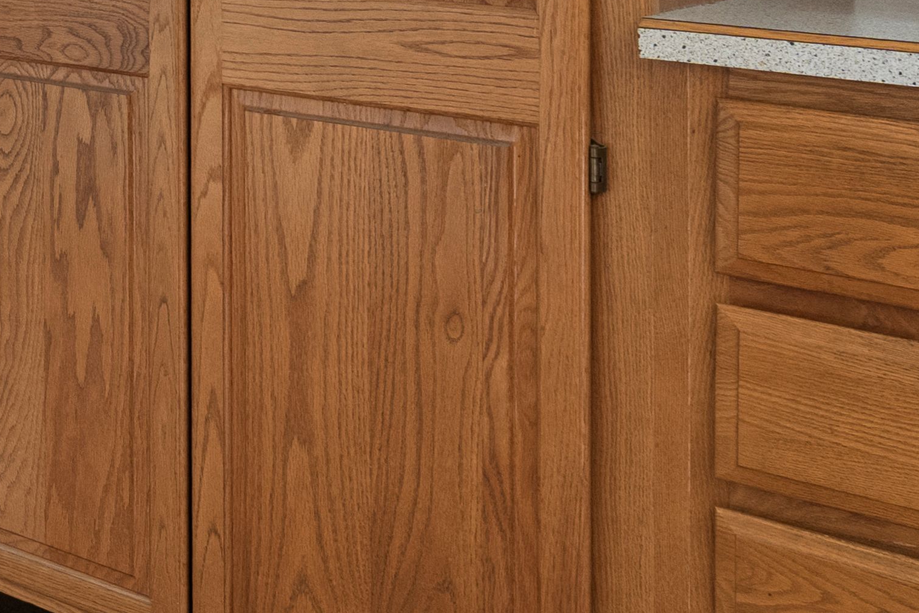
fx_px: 1889
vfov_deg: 17.0
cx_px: -679
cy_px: -261
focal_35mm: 74
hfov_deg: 20.5
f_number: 8
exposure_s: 1/10
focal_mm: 16
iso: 640
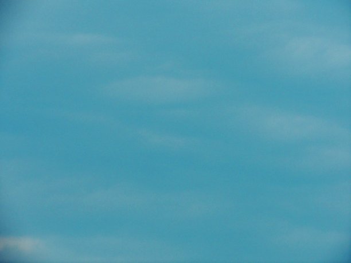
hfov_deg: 4.2
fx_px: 4766
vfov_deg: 3.2
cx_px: 176
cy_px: 132
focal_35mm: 470
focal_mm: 83.8
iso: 100
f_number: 7.7
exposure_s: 1/500
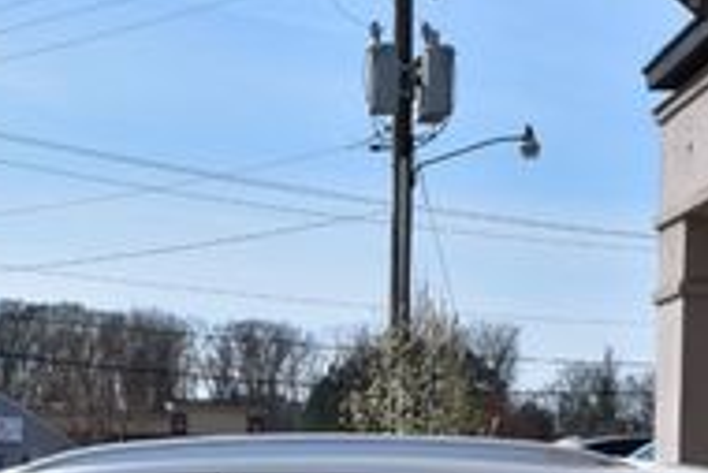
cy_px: 611
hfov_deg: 16.8
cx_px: 186
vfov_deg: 11.1
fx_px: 2381
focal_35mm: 121
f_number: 11
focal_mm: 24
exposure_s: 1/500
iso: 220
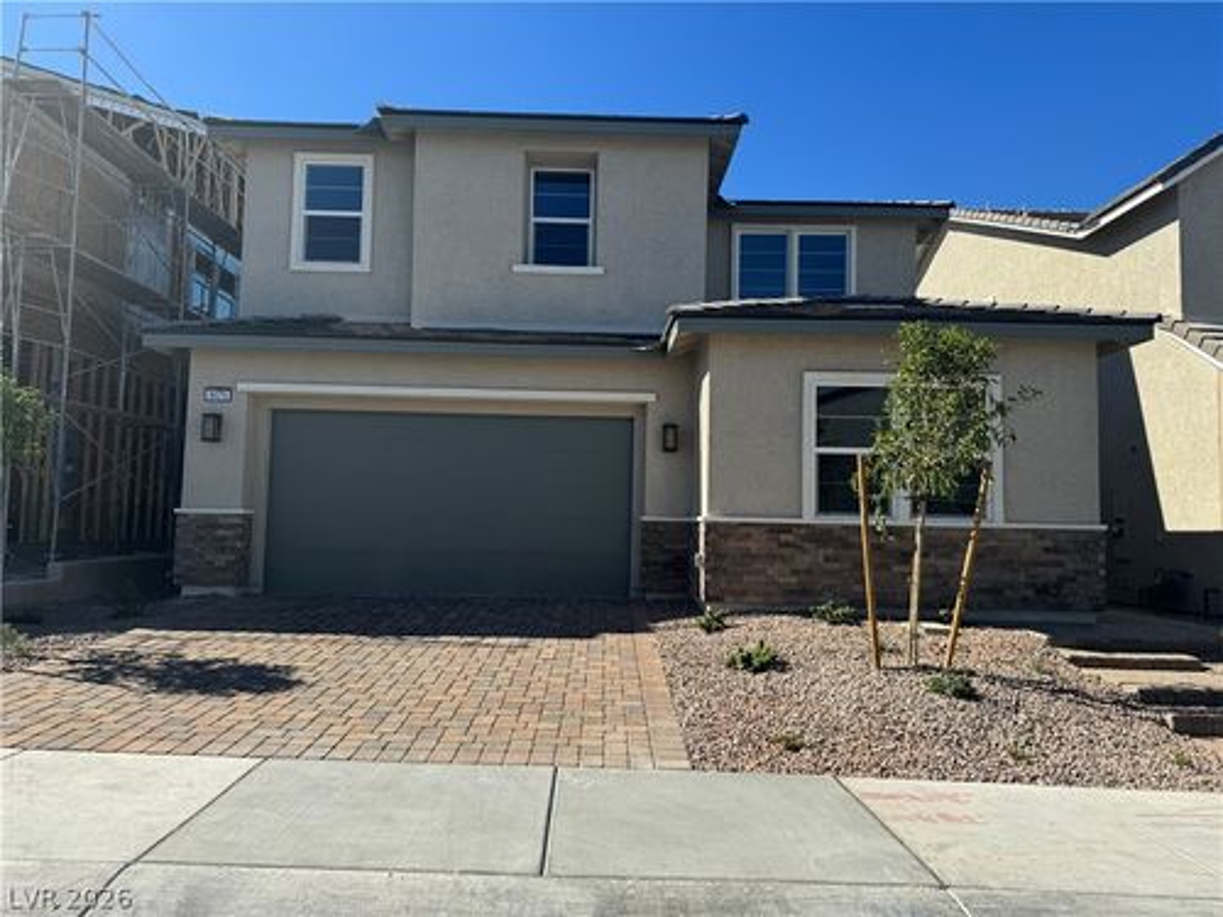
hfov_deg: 71.6
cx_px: 612
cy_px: 458
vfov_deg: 56.8
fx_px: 848
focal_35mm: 24
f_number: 1.78
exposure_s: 1/4049
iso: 80
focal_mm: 6.76
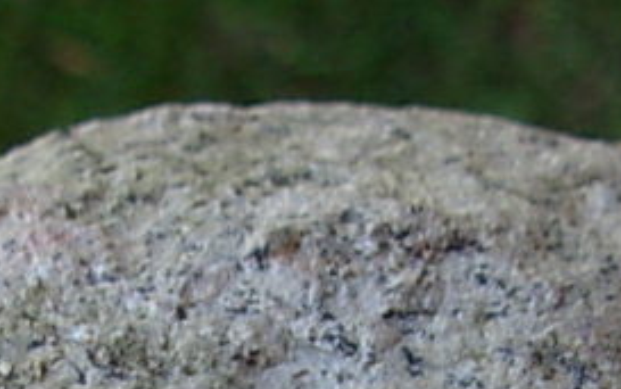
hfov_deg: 13.8
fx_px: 2557
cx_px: 282
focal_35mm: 151
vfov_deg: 8.2
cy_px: 835
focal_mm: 6.3
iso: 50
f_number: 2.9
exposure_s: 1/181
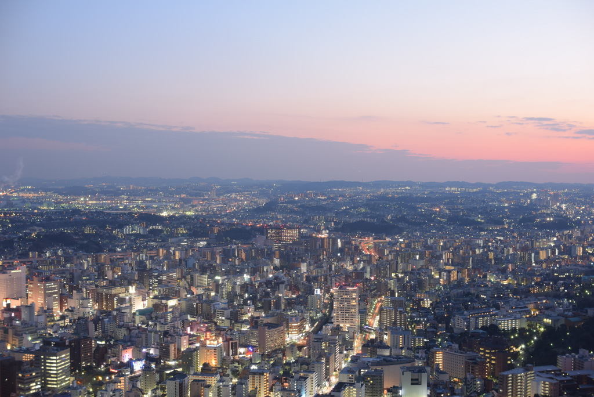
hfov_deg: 43.6
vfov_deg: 29.9
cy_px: 198
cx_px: 297
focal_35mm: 45
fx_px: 743
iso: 100
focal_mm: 30
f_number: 5.6
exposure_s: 3
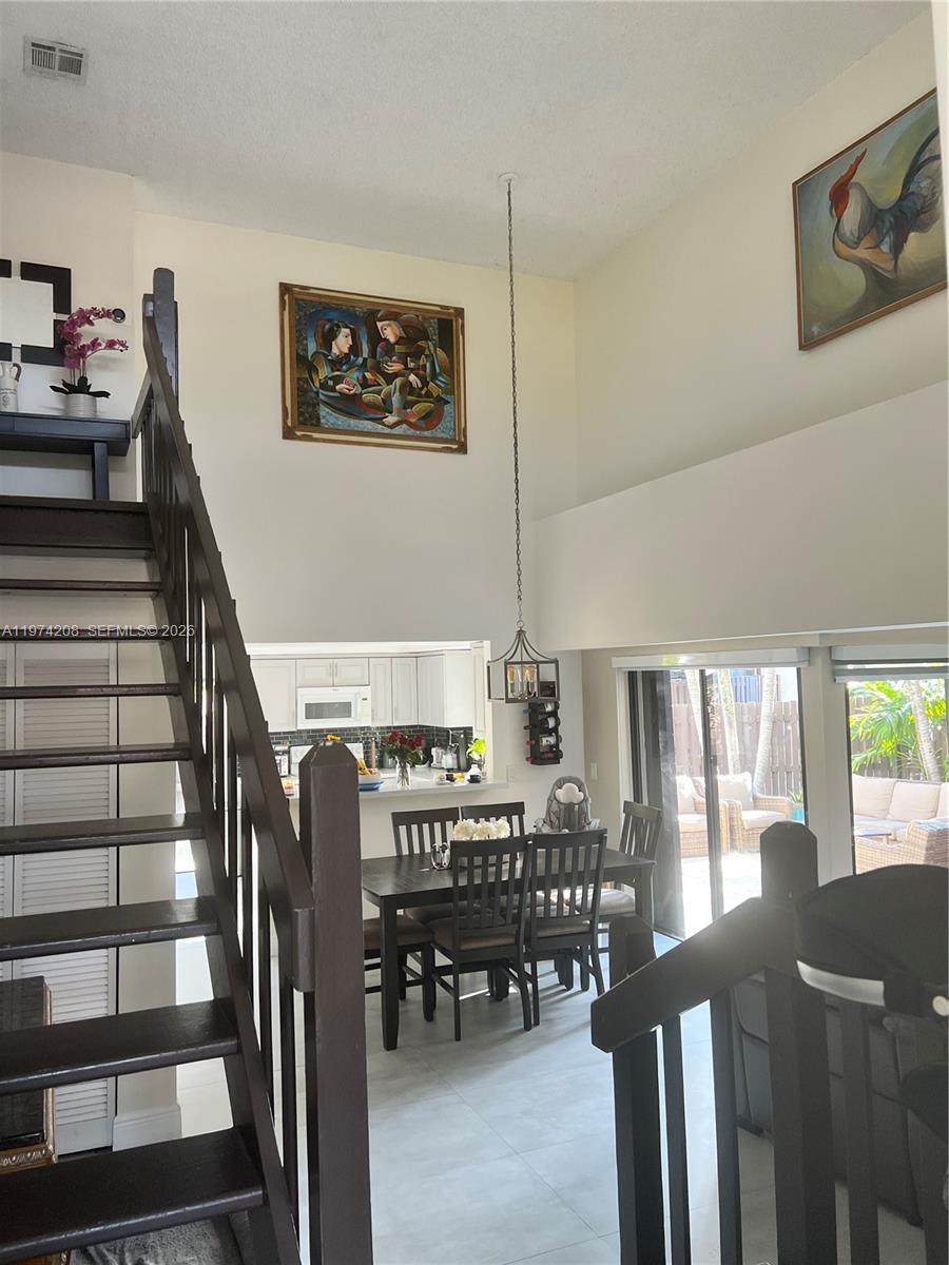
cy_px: 632
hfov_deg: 53.1
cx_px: 474
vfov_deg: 67.3
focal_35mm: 26
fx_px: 950
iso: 125
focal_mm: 5.7
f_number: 1.5
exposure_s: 1/121
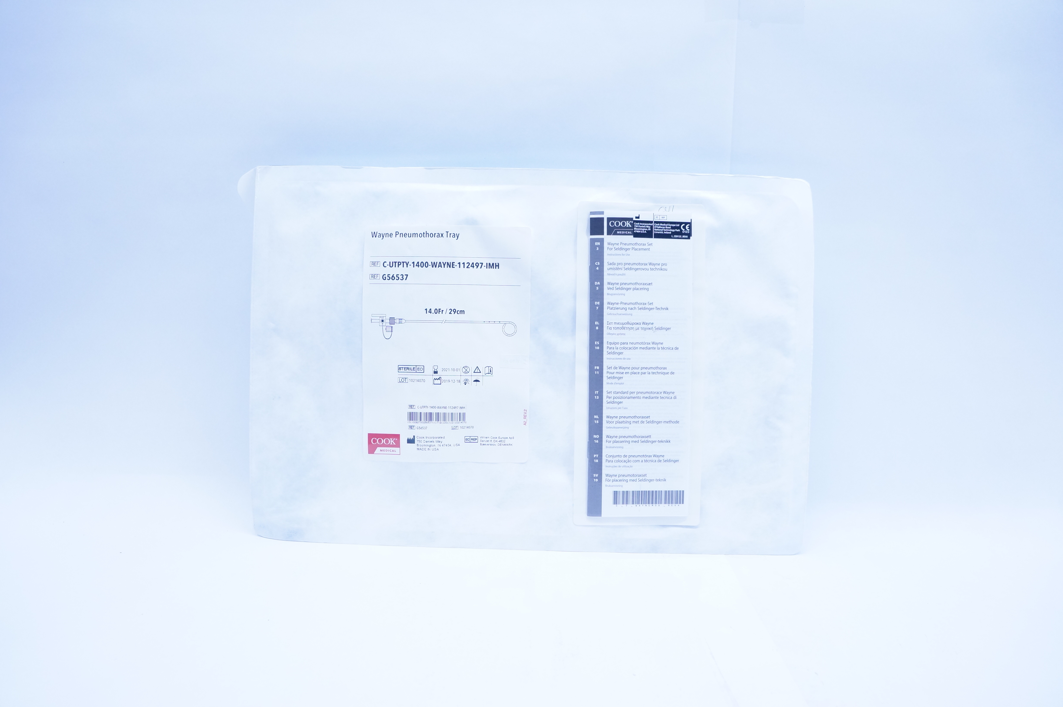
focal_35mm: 27
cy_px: 354
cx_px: 532
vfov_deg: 47.8
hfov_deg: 67.4
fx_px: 796
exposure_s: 1/160
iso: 800
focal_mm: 18
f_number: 5
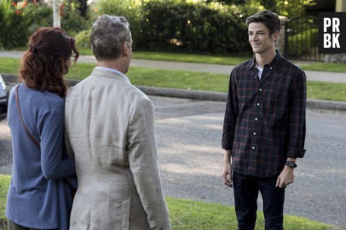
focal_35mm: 108
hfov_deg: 18.9
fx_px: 1037
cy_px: 115
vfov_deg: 12.7
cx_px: 173
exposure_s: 1/320
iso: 1250
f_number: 5.6
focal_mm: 108
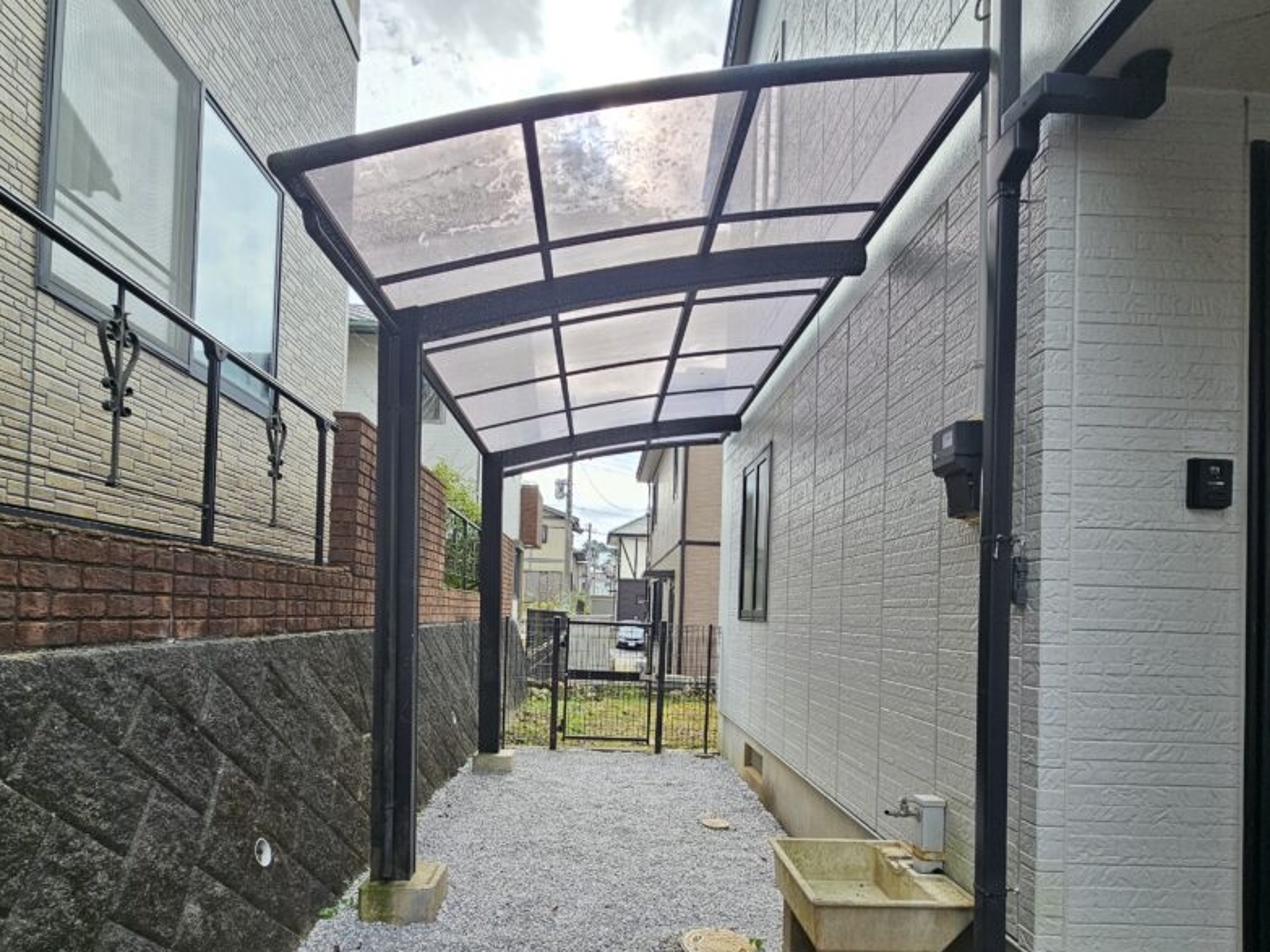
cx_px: 618
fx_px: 624
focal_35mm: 17
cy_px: 595
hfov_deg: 91.0
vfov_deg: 73.4
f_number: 2.2
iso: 64
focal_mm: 2.2
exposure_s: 1/744
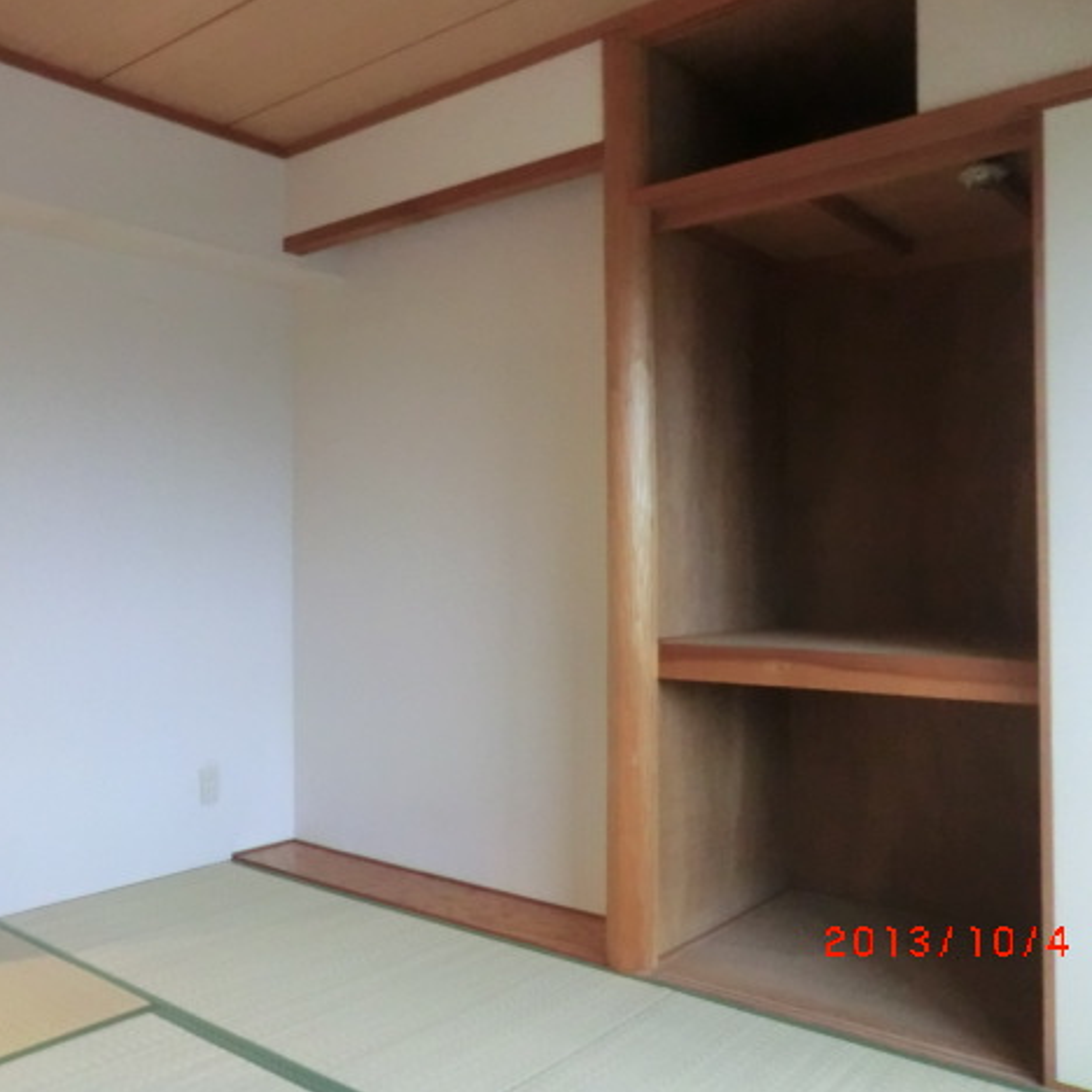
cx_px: 420
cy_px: 551
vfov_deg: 55.6
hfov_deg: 55.1
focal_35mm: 29
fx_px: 1035
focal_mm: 4.3
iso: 800
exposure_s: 1/25
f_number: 3.2
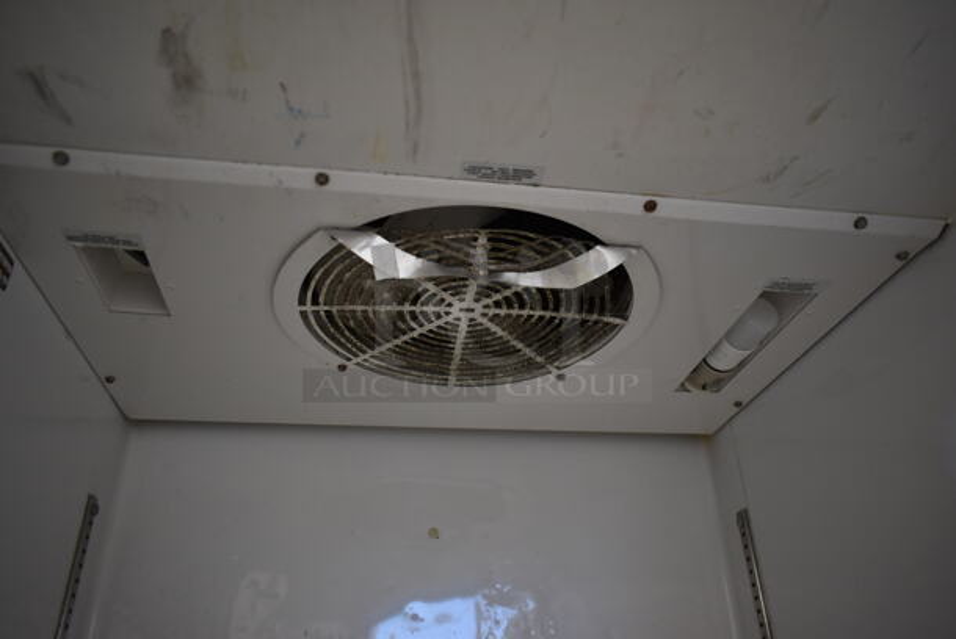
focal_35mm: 27
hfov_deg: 67.3
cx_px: 478
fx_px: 718
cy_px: 320
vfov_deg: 48.0
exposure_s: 1/30
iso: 1000
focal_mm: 18
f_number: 3.5
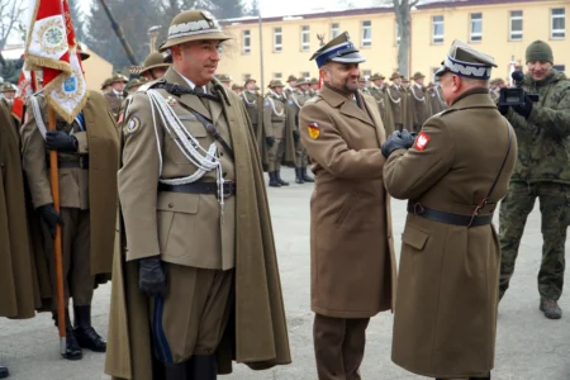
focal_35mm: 48
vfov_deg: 28.1
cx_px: 285
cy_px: 190
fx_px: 760
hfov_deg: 41.1
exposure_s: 1/160
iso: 125
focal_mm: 32
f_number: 4
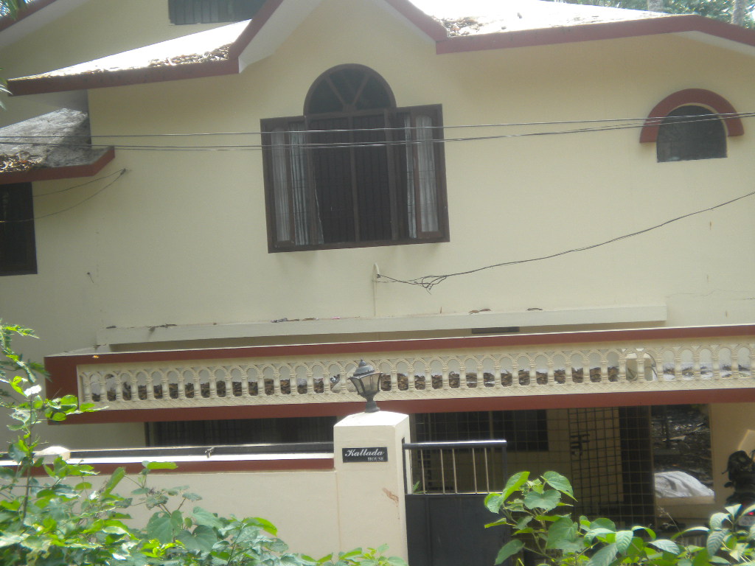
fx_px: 1134
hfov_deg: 36.8
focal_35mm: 52
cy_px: 283
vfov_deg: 28.0
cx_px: 378
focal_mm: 9.3
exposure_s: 1/142
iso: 113
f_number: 3.9
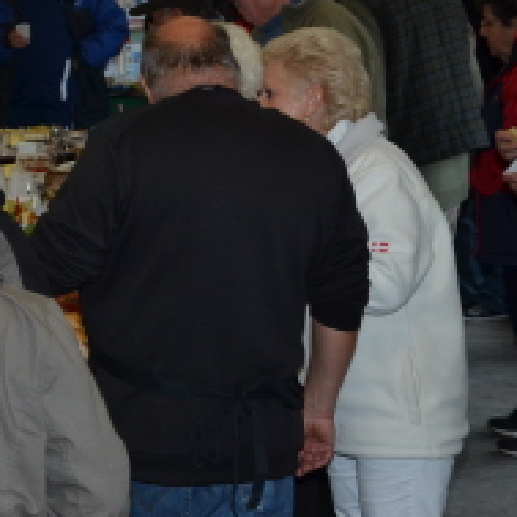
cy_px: 150
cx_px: -153
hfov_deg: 13.1
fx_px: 2180
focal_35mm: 129
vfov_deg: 13.5
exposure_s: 1/60
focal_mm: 30
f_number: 5.6
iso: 320
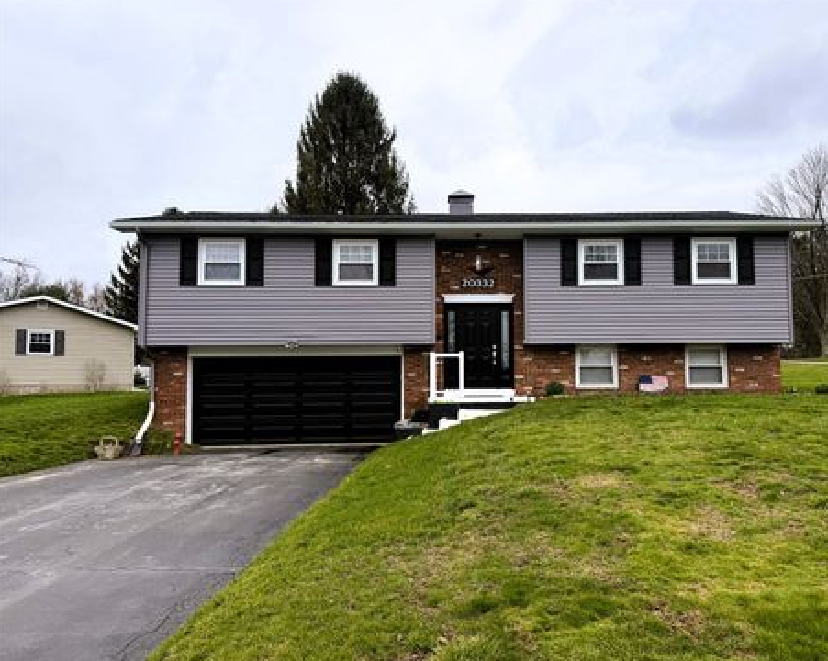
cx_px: 453
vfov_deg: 54.9
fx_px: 637
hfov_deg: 65.9
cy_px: 333
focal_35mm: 26
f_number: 1.78
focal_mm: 6.76
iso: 80
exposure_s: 1/2703
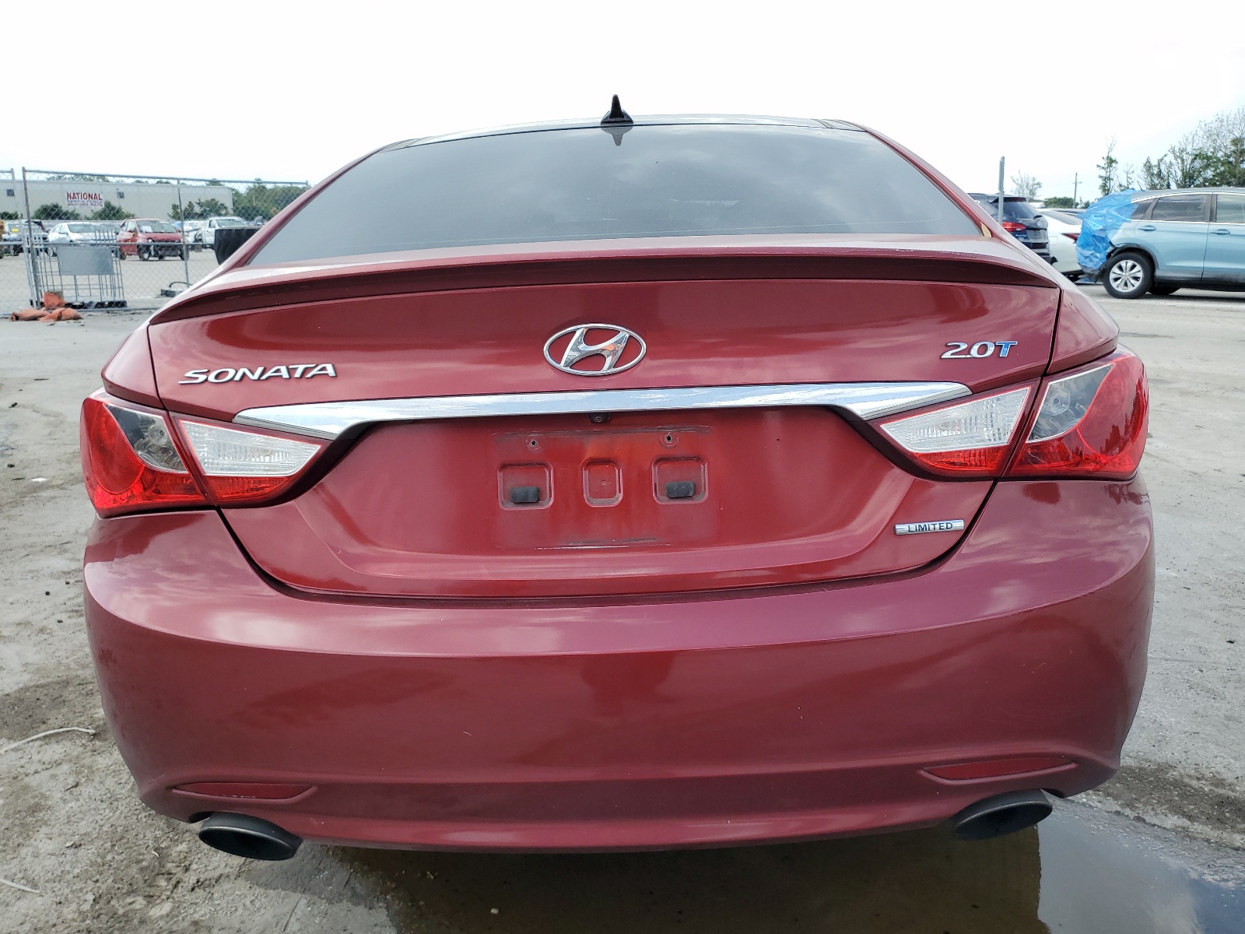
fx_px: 935
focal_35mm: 26
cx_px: 622
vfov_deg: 53.1
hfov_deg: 67.3
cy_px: 467
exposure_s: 1/1250
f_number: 1.5
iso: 50
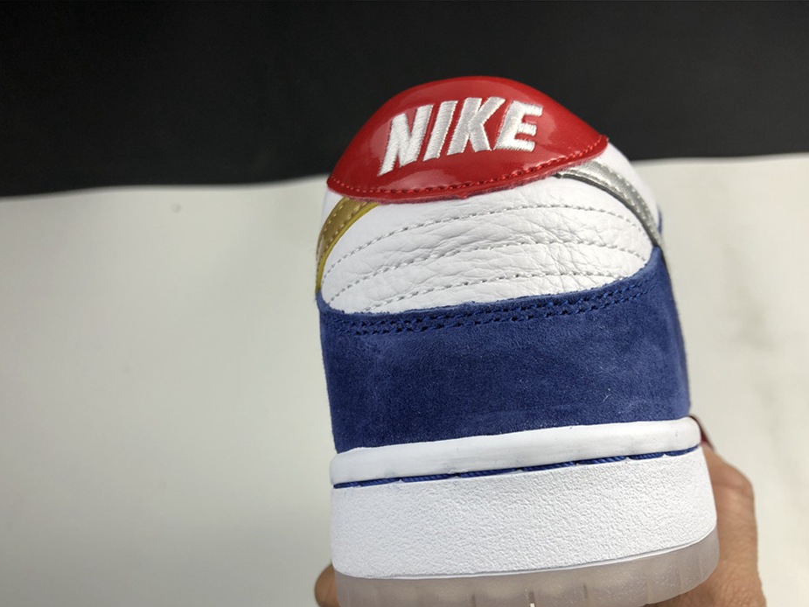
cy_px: 335
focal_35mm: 31
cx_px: 405
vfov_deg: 45.4
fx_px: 725
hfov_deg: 58.3
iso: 32
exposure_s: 1/100
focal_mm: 4
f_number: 1.8
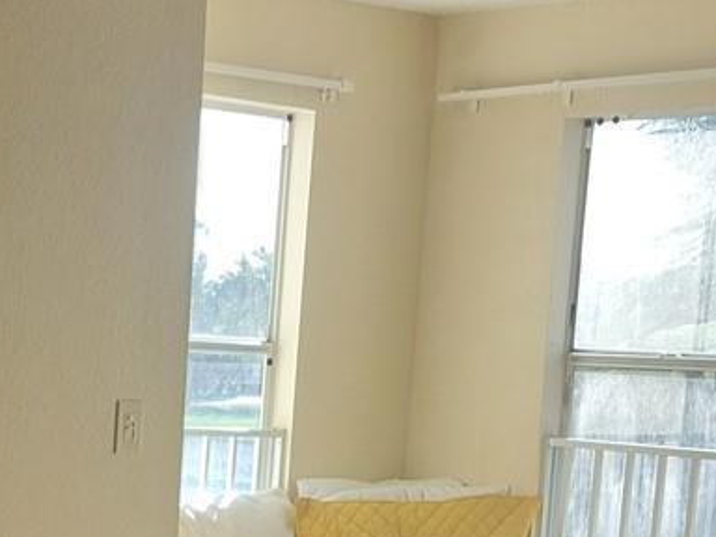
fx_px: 2068
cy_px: 697
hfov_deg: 19.1
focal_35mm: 100
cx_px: 13
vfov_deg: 14.2
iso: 40
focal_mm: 5.23
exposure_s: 1/120
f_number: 1.8
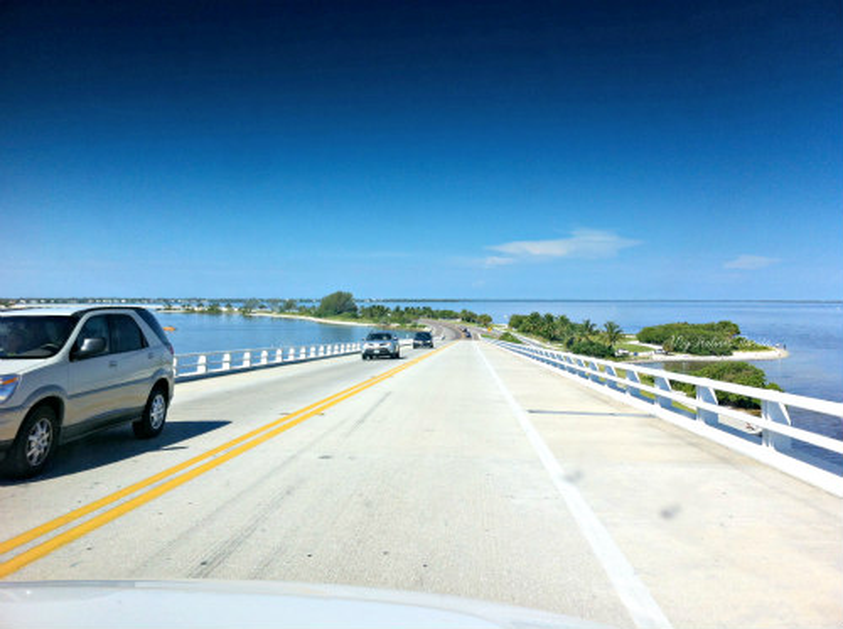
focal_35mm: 35
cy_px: 314
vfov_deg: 40.6
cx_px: 422
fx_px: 851
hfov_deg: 52.7
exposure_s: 1/1508
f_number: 2.8
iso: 80
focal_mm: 3.85
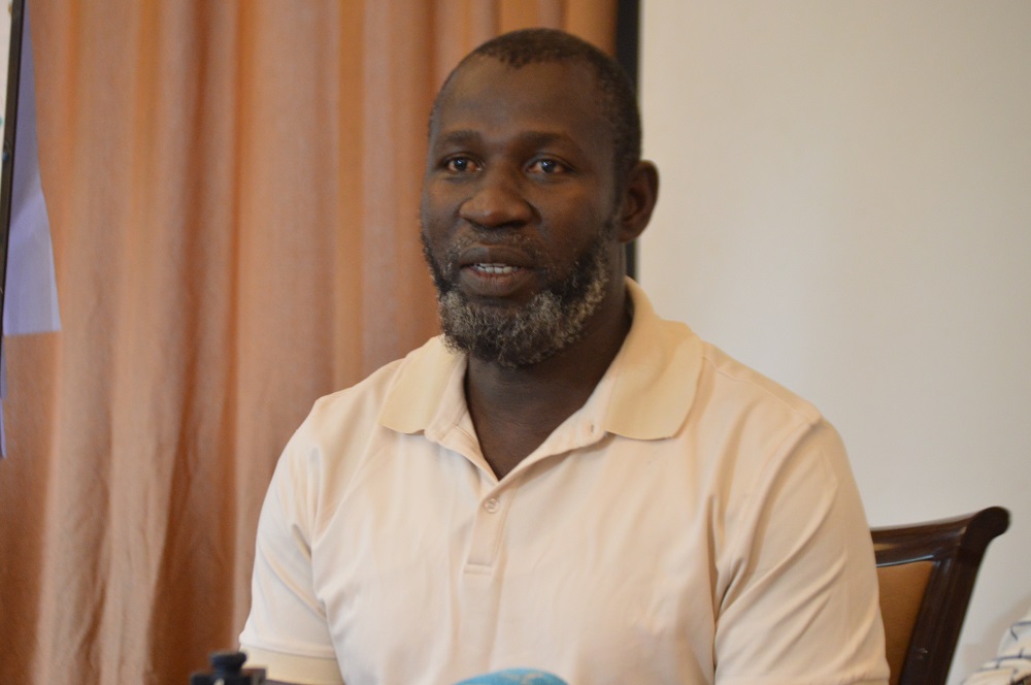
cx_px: 516
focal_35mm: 120
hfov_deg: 17.1
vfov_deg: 11.4
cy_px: 342
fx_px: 3432
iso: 1400
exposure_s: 1/30
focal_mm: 80
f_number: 4.5
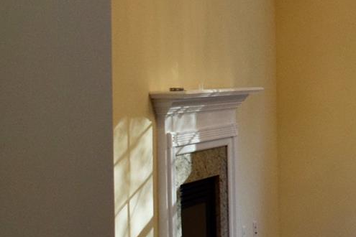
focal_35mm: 149
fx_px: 1473
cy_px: 121
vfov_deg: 9.2
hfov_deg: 12.4
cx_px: 667
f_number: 5
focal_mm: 24
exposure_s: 1/100
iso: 400
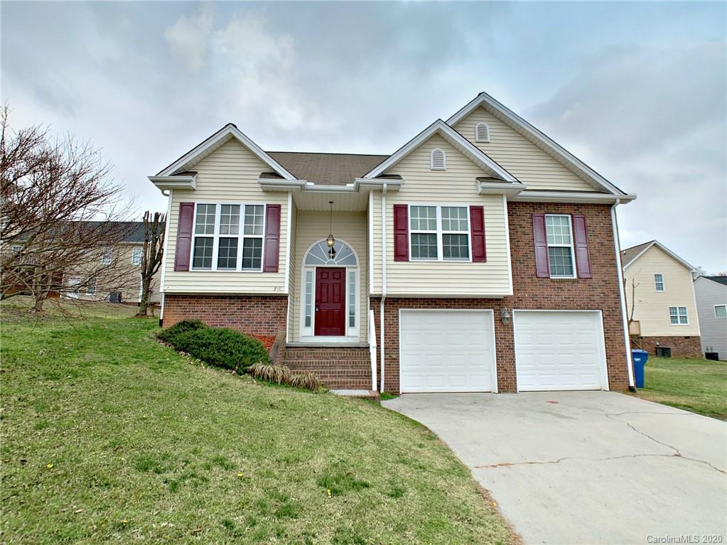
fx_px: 546
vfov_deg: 53.1
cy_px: 272
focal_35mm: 26
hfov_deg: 67.3
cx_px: 364
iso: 25
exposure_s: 1/2421
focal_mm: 4.25
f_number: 1.8
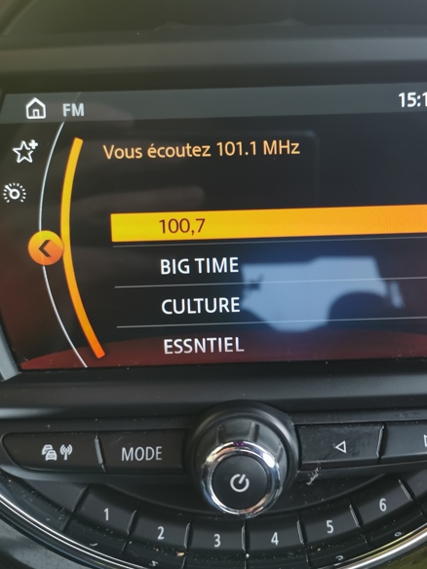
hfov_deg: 38.4
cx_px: 267
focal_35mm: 37
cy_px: 279
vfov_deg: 50.1
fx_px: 609
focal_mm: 5.58
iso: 320
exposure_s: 1/50
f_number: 1.8
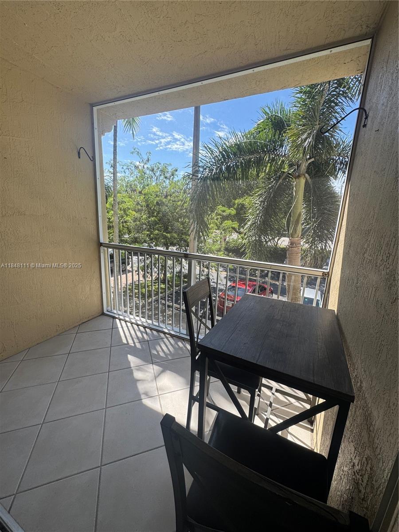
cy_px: 266
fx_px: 215
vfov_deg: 102.1
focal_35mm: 14
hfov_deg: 85.7
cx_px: 200
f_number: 2.2
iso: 40
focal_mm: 2.22
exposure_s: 1/373
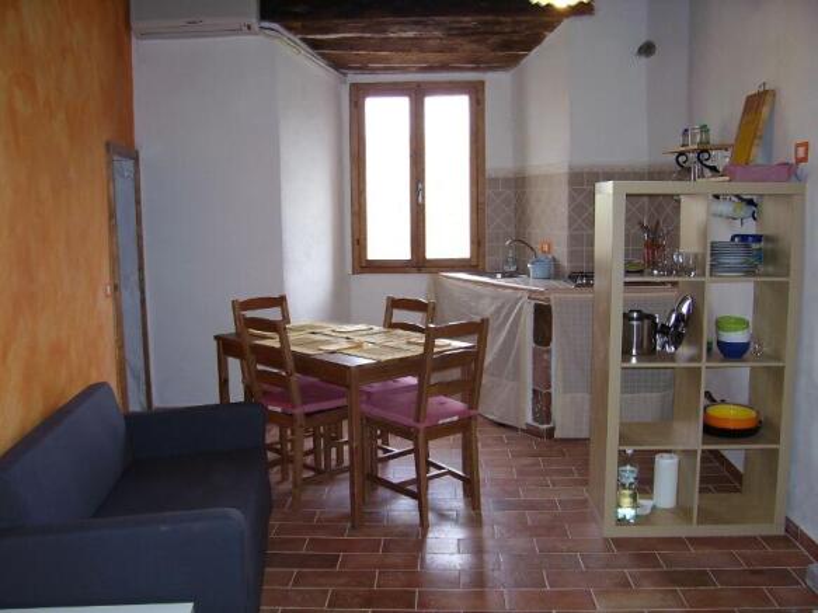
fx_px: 803
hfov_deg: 54.0
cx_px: 409
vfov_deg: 41.8
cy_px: 306
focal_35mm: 34
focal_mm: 5.6
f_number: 2.7
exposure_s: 1/60
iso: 80
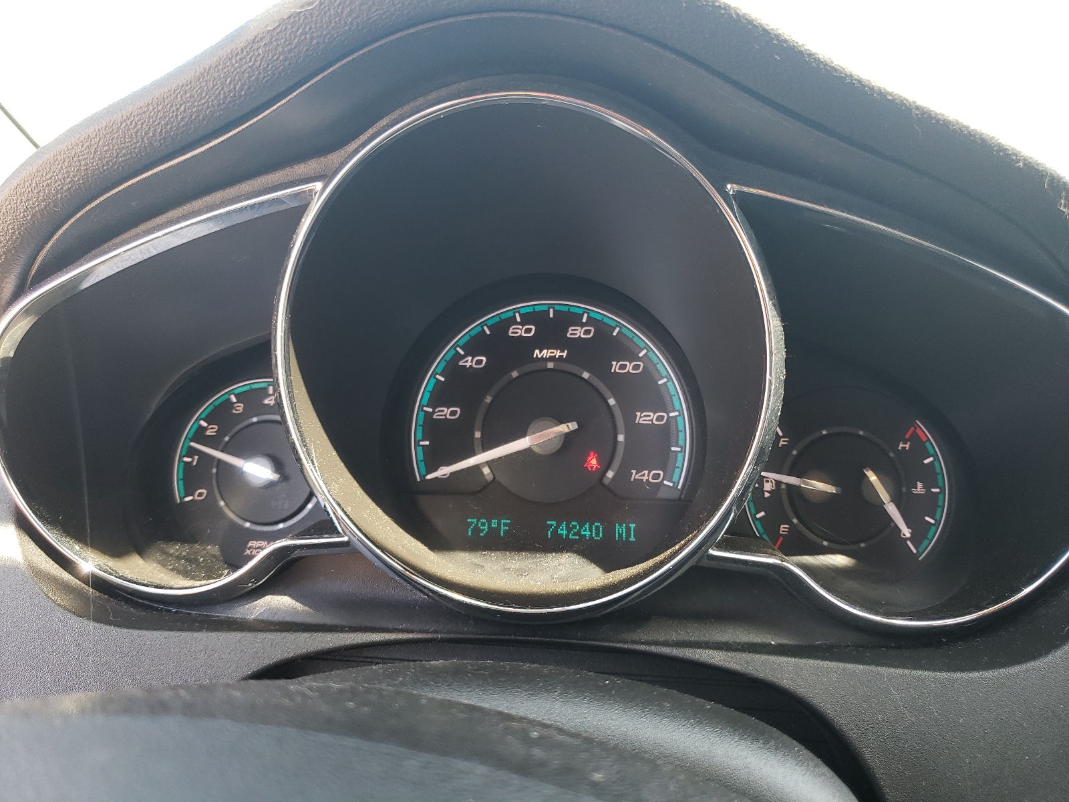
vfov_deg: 53.1
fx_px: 803
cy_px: 401
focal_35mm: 26
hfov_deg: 67.3
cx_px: 534
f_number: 1.5
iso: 77
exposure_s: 1/120
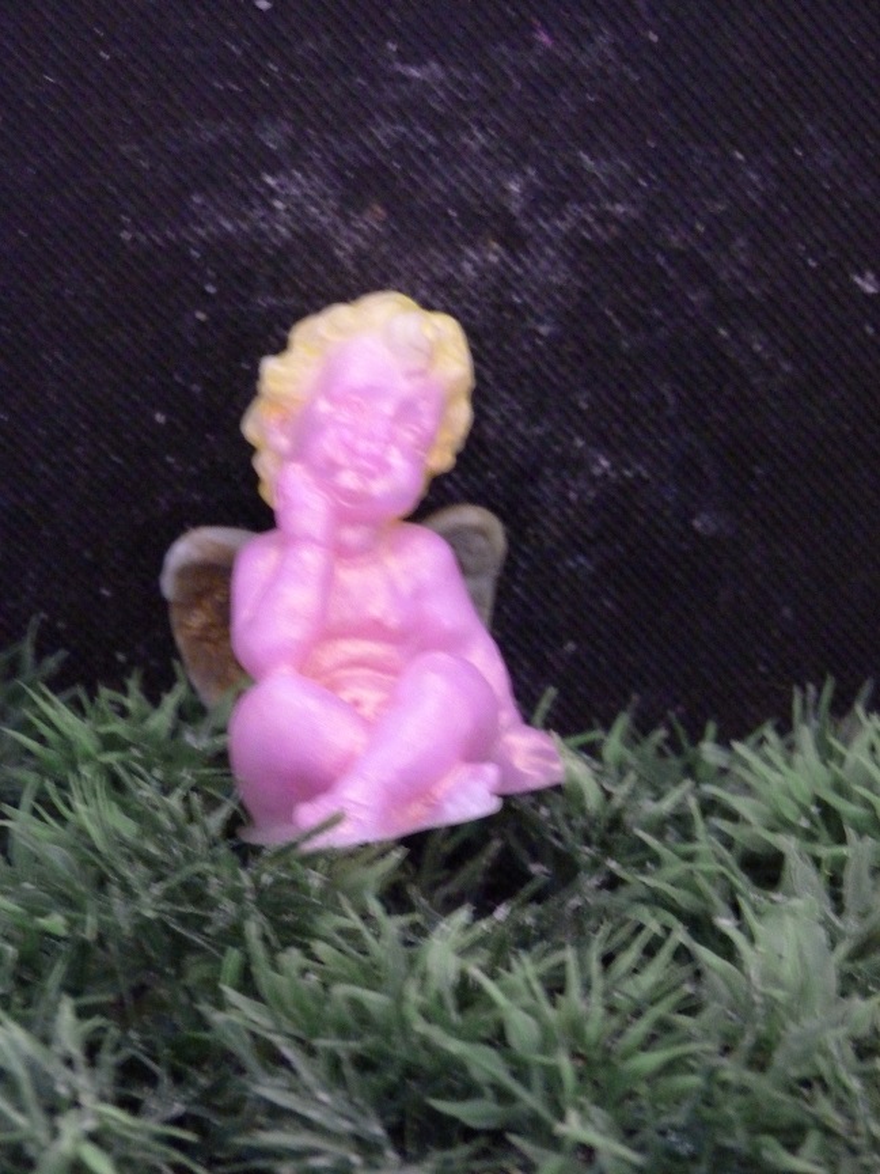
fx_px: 2474
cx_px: 440
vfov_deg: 26.7
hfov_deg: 20.2
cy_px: 587
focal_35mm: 73
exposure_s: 1/8
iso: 800
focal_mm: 13.2
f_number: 3.3
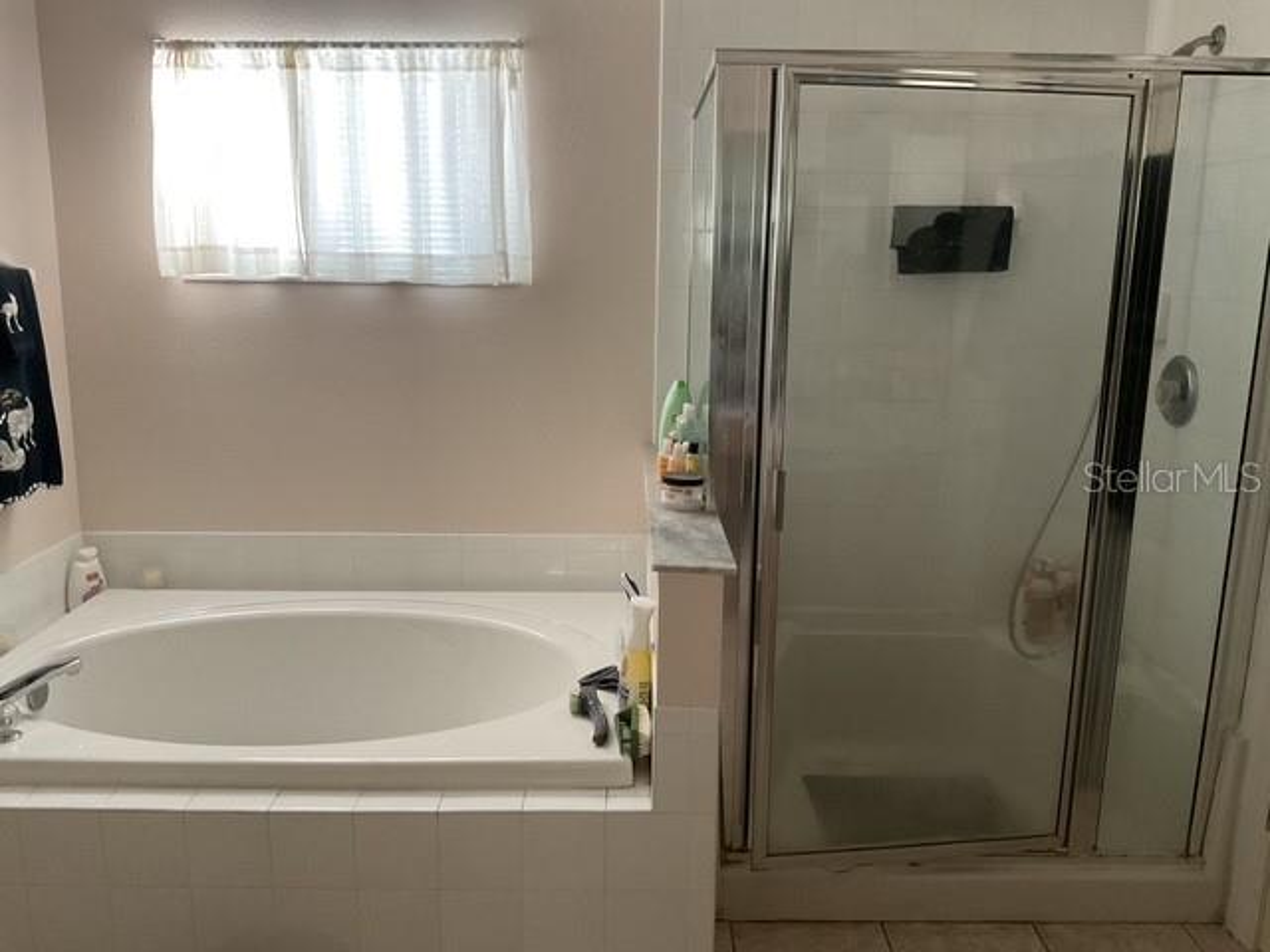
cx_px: 635
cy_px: 476
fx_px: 1064
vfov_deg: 48.2
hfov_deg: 61.7
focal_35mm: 29
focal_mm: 3
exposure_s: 1/60
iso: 200
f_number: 1.8
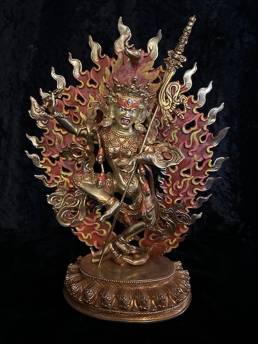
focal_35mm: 26
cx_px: 129
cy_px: 172
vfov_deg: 67.3
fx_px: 258
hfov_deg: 53.1
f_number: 1.5
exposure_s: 1/25
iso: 800
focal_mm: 5.7
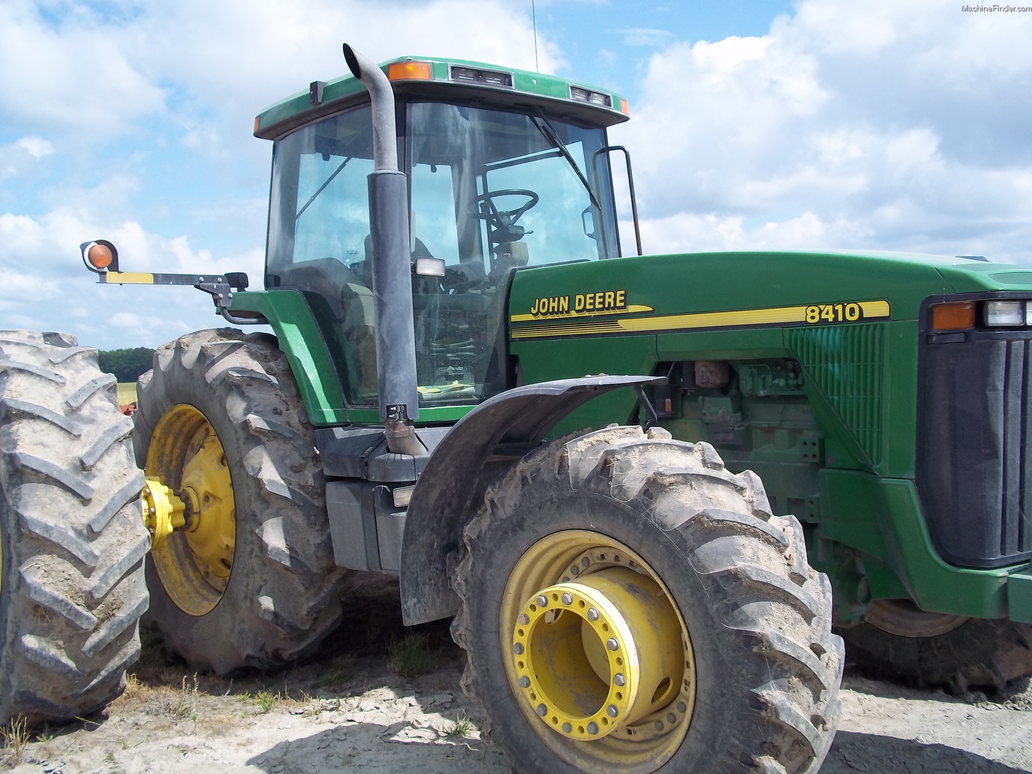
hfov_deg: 51.4
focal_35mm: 36
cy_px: 387
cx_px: 516
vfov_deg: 39.7
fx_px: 1073
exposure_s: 1/160
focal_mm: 6.5
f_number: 8
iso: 80
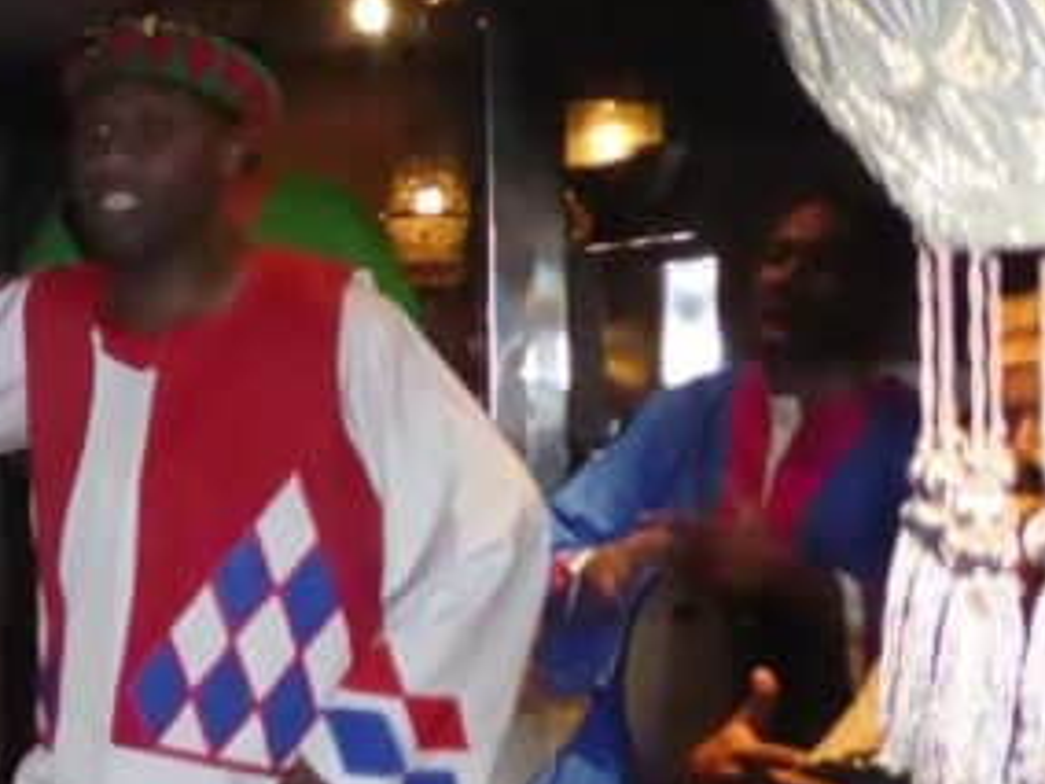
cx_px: -784
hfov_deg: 12.8
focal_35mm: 141
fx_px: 4257
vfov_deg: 10.5
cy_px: 651
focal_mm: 7.2
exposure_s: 1/60
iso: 1250
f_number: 3.8
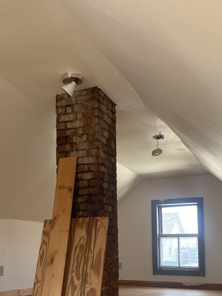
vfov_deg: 40.1
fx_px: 393
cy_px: 220
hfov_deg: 31.4
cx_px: 87
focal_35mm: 46
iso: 80
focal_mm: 4.25
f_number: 1.8
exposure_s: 1/121
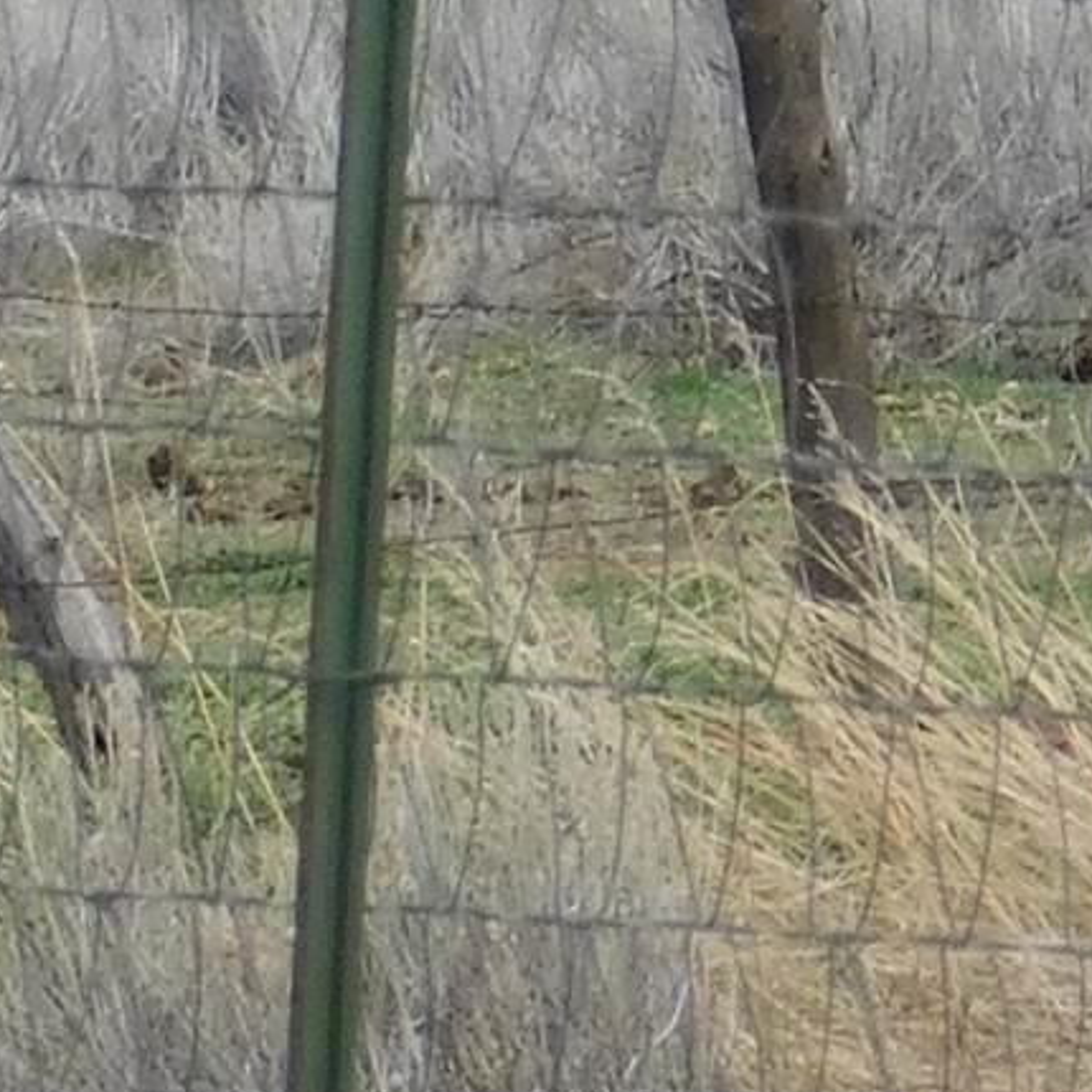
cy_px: -1755
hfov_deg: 1.5
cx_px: 957
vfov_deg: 1.5
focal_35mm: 1161
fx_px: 41436
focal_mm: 32.7
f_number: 5.4
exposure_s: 1/200
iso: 125
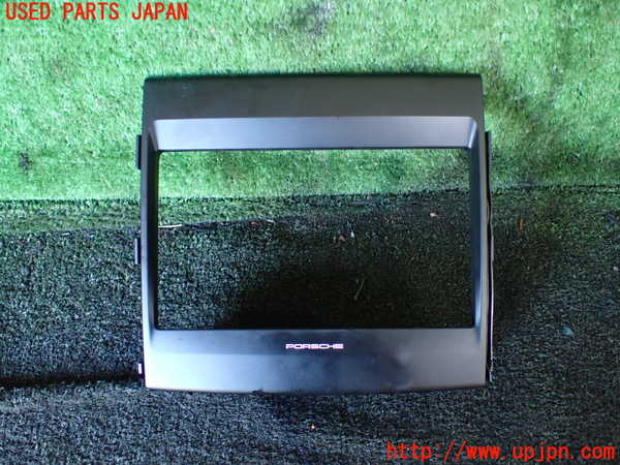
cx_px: 310
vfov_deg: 46.8
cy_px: 232
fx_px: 537
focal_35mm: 30
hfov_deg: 60.0
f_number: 2.3
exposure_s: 1/50
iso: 800
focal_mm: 5.4
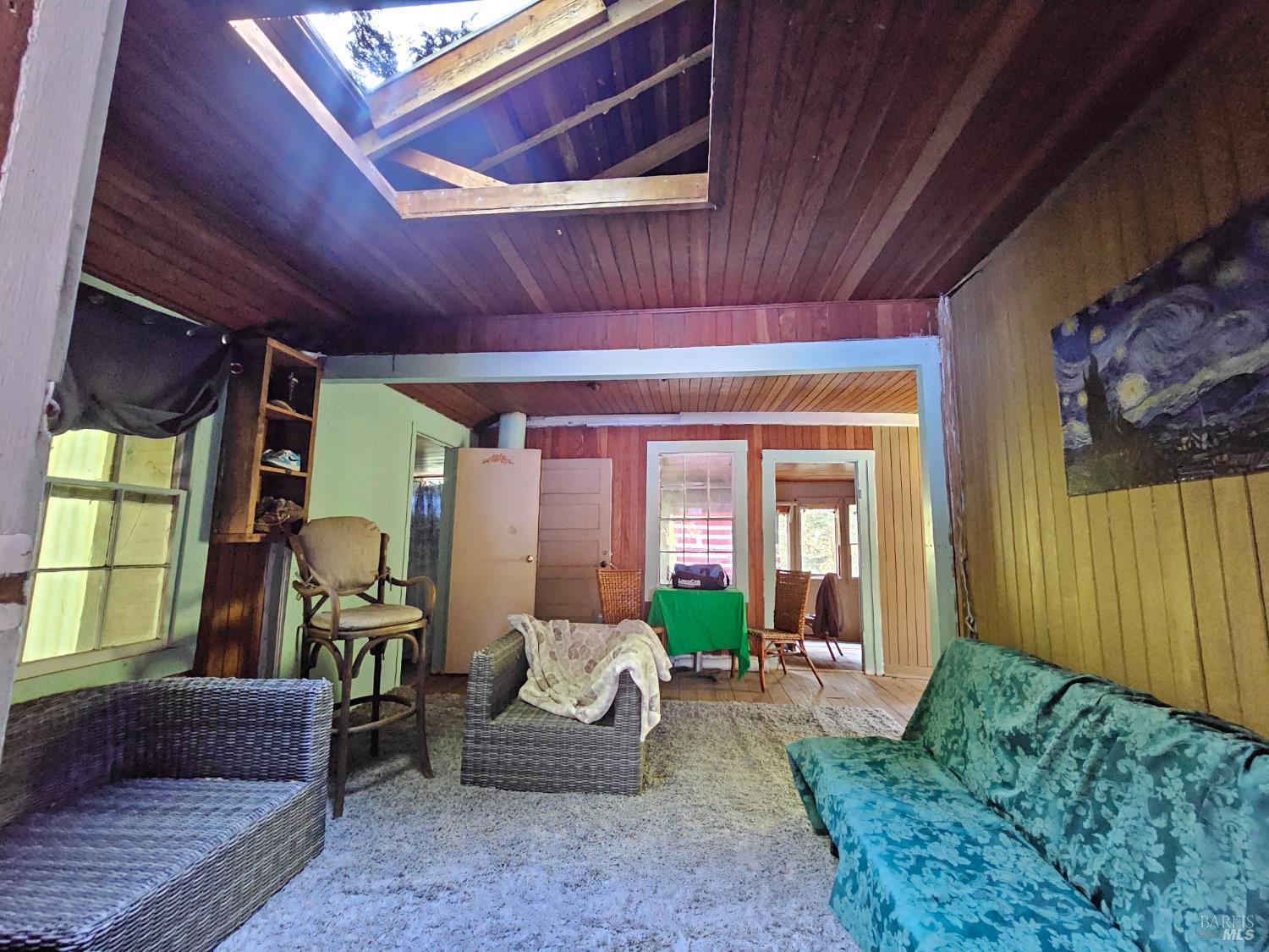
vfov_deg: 89.9
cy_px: 476
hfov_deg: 106.2
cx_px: 634
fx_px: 477
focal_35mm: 13
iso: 3200
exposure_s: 1/24
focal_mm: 2.2
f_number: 2.2
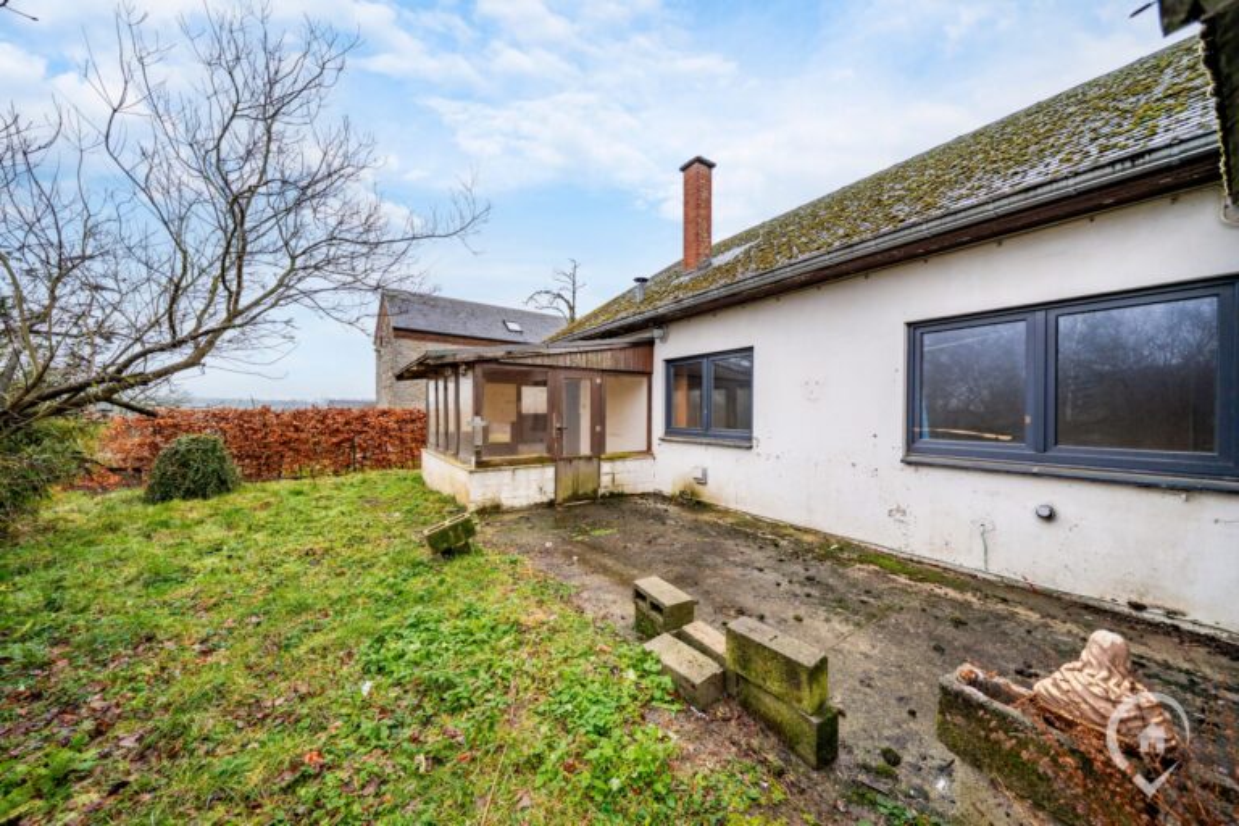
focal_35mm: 12
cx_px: 620
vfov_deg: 90.0
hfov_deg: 112.6
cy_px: 413
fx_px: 413
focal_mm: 12
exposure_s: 1/125
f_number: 4
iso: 250
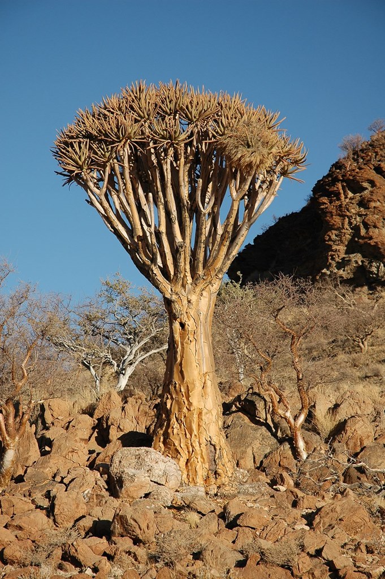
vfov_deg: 19.5
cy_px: 290
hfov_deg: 13.0
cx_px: 192
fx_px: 1687
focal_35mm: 105
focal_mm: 70
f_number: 7.1
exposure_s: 1/800
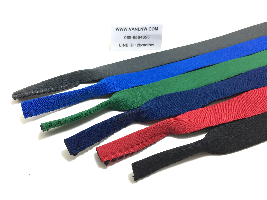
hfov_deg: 61.7
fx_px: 224
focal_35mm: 29
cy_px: 100
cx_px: 134
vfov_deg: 48.2
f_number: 2.2
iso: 64
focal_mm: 4.15
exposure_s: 1/33
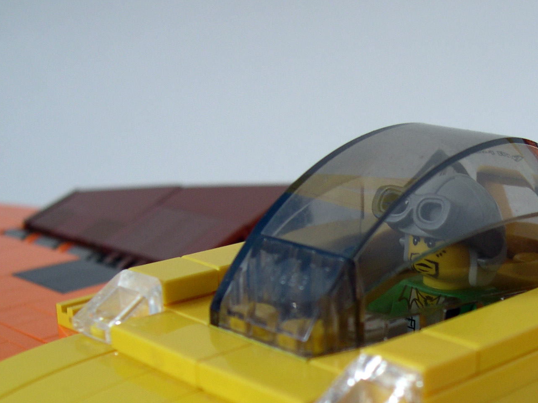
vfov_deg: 21.8
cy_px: 287
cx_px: 428
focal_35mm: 67
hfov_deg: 28.4
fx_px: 1041
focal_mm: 8
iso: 100
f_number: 2.8
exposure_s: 1/12.1
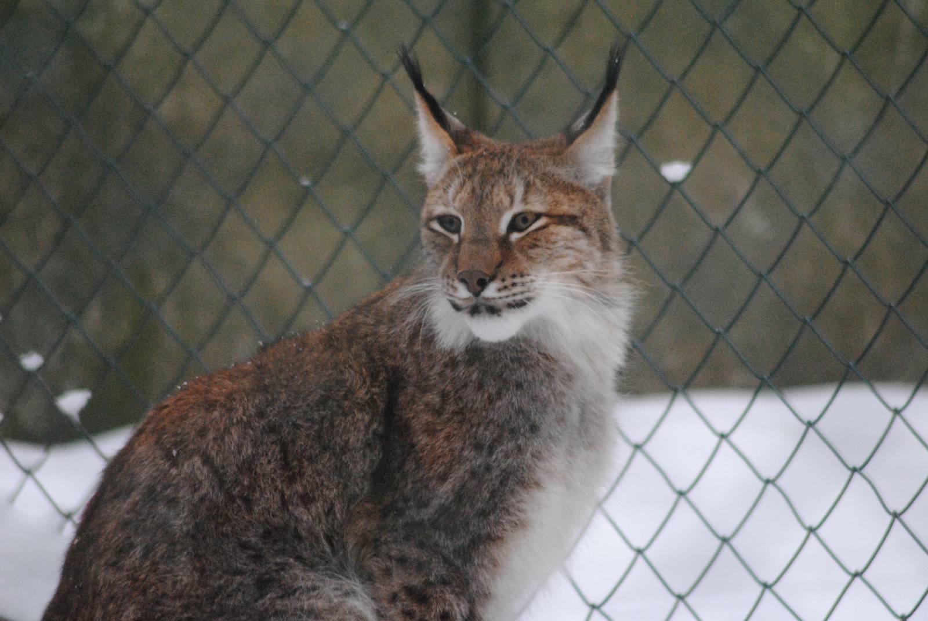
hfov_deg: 4.6
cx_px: 464
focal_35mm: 450
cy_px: 310
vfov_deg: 3.1
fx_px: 11614
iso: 1600
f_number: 5.6
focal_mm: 300
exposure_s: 1/125
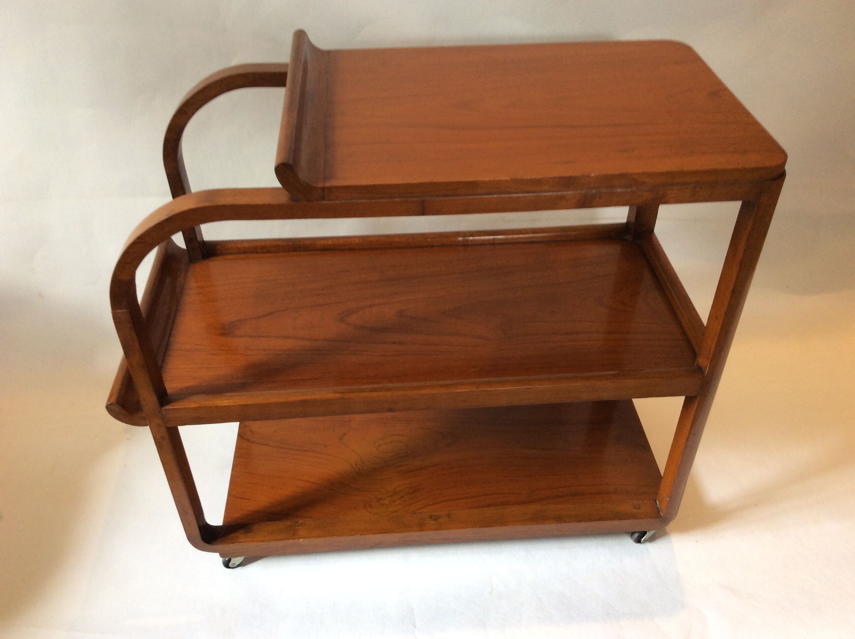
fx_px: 789
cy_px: 320
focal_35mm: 32
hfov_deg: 56.9
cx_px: 428
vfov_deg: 44.1
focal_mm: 3.3
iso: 50
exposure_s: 1/25
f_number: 2.4
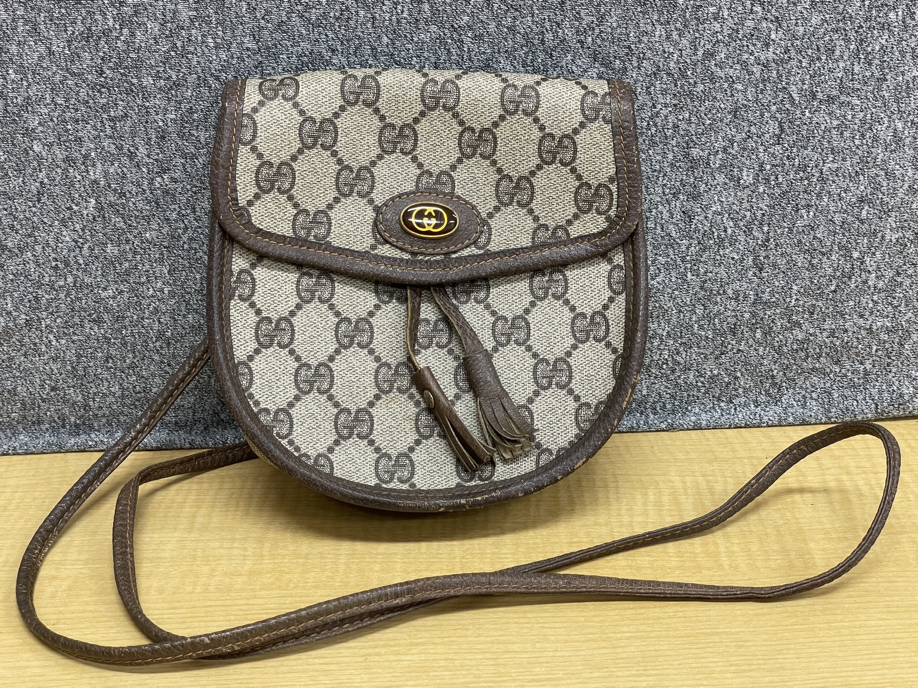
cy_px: 344
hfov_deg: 36.8
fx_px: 1379
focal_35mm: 52
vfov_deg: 28.0
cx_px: 459
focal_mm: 6
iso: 160
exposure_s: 1/77
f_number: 2
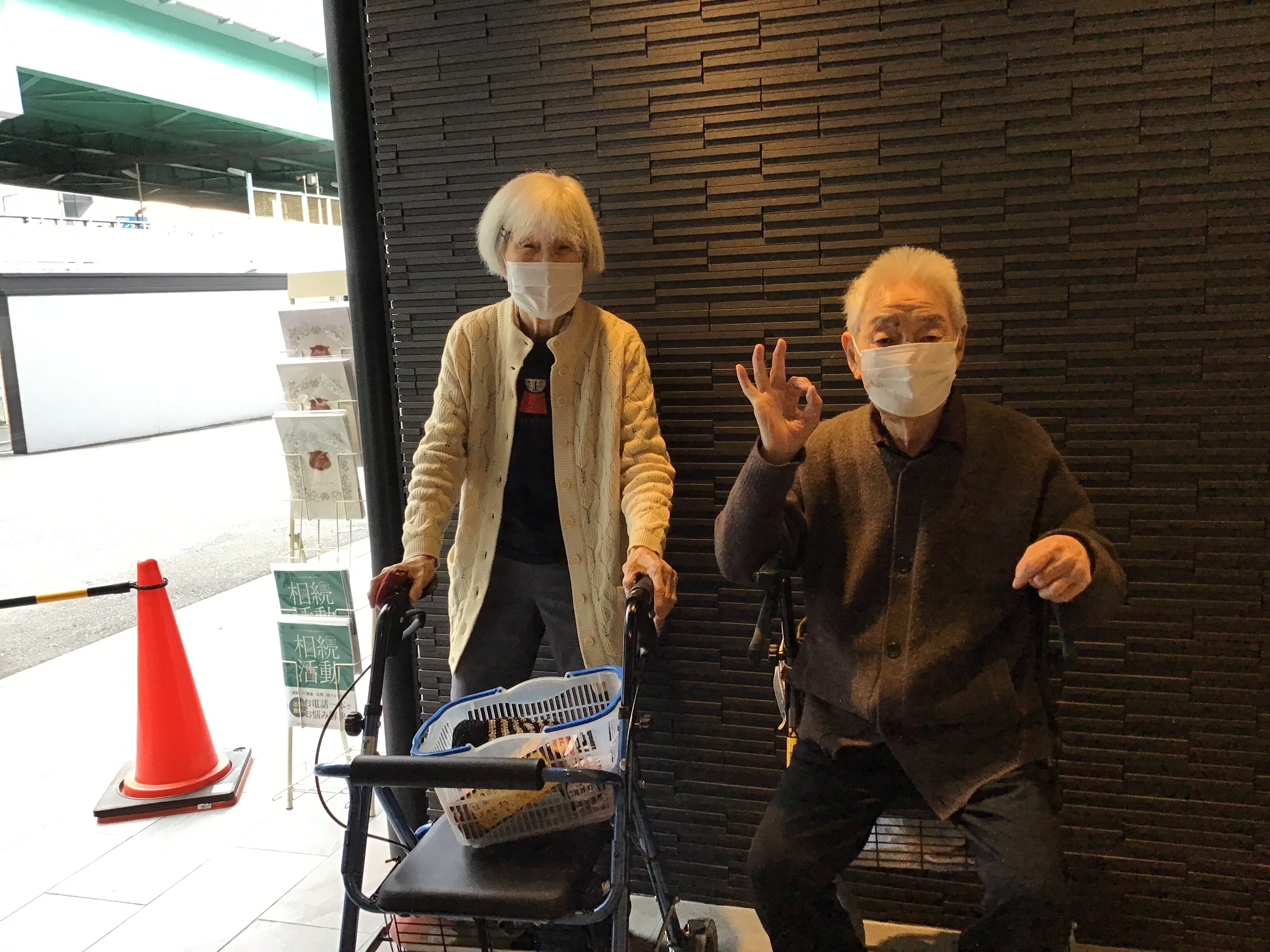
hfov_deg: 58.4
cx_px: 635
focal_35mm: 31
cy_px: 476
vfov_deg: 45.4
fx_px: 1137
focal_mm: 3.3
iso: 32
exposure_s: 1/30
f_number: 2.4
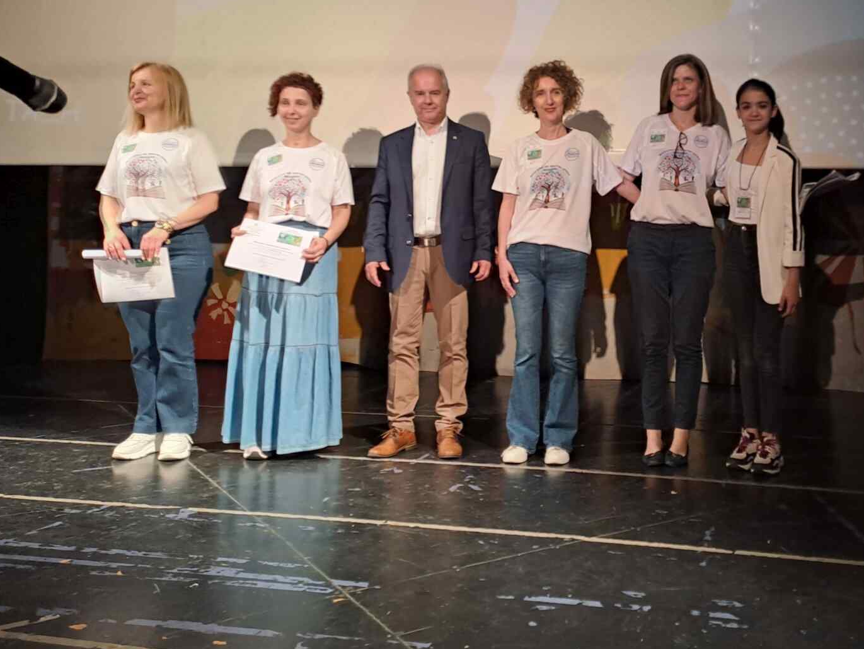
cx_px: 590
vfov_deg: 40.2
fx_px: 874
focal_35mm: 35
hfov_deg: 51.4
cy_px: 217
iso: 160
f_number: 1.8
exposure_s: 1/60
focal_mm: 4.65
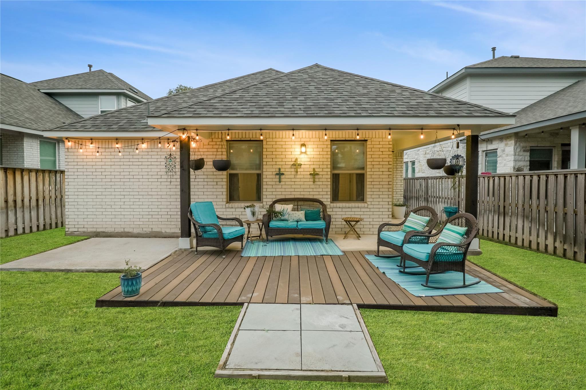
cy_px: 195
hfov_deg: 93.3
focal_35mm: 17
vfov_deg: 70.4
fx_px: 277
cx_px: 293
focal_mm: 17
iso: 200
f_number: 9
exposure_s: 1/8
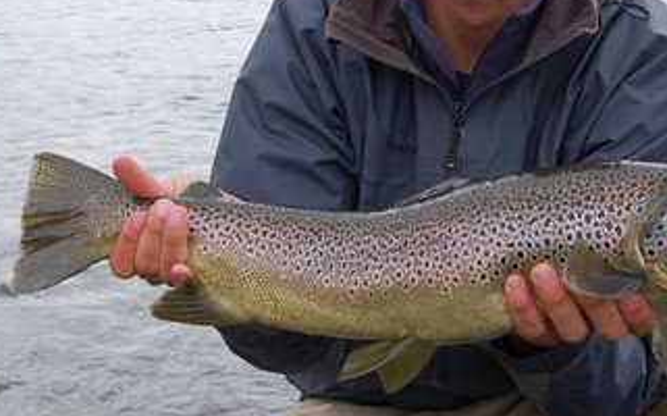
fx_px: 1417
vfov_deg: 16.6
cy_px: 101
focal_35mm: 78
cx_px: 285
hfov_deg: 26.5
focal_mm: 18
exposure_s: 1/200
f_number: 7.1
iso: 200
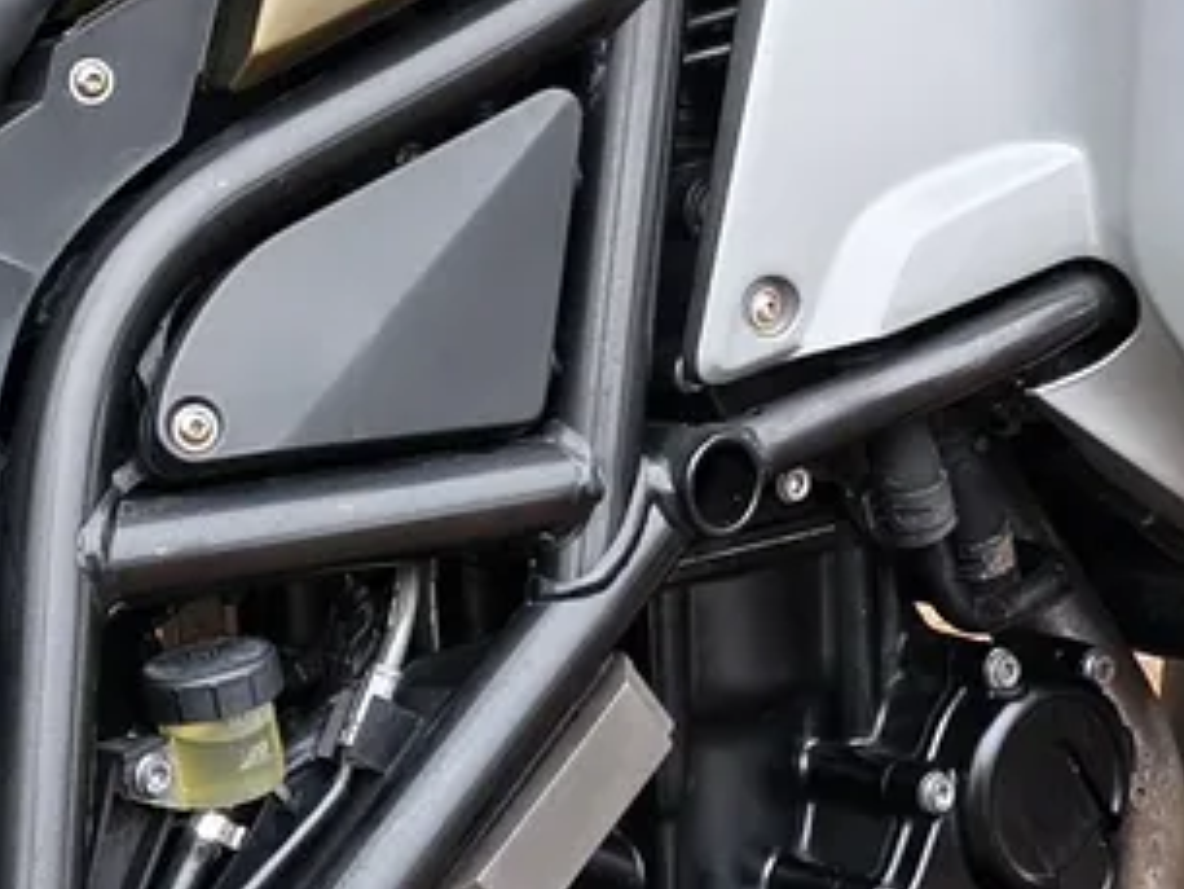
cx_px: 804
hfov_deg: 15.6
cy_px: 287
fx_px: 4311
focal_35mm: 126
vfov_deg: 11.8
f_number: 1.8
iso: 100
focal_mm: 5.56
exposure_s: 1/134
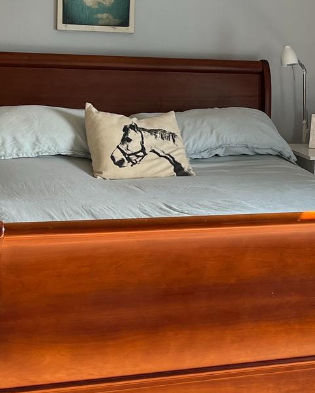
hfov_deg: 17.6
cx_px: 272
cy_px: 154
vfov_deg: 22.2
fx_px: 1002
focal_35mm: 86
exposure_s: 1/122
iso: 80
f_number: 1.6
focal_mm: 5.1
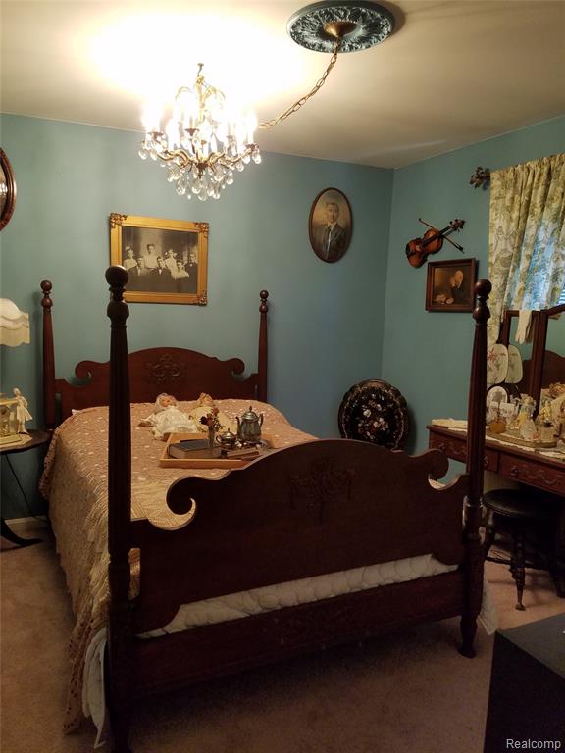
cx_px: 282
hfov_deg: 53.1
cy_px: 376
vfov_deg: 67.3
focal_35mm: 26
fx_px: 566
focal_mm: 4.2
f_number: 1.7
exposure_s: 1/60
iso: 125
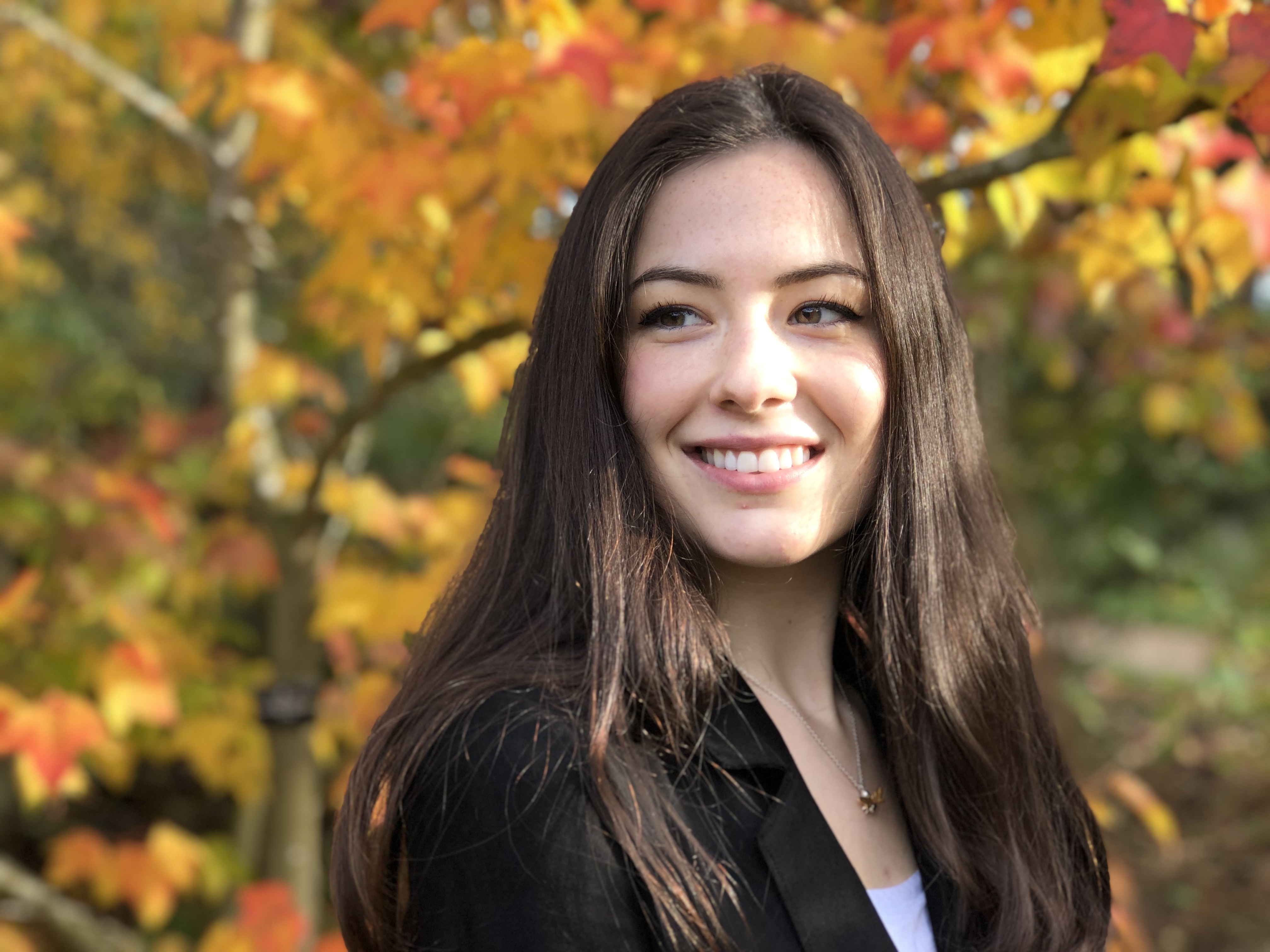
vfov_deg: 25.7
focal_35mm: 57
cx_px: 635
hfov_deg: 33.8
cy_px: 476
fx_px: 2091
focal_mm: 6.6
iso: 32
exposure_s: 1/120
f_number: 2.8
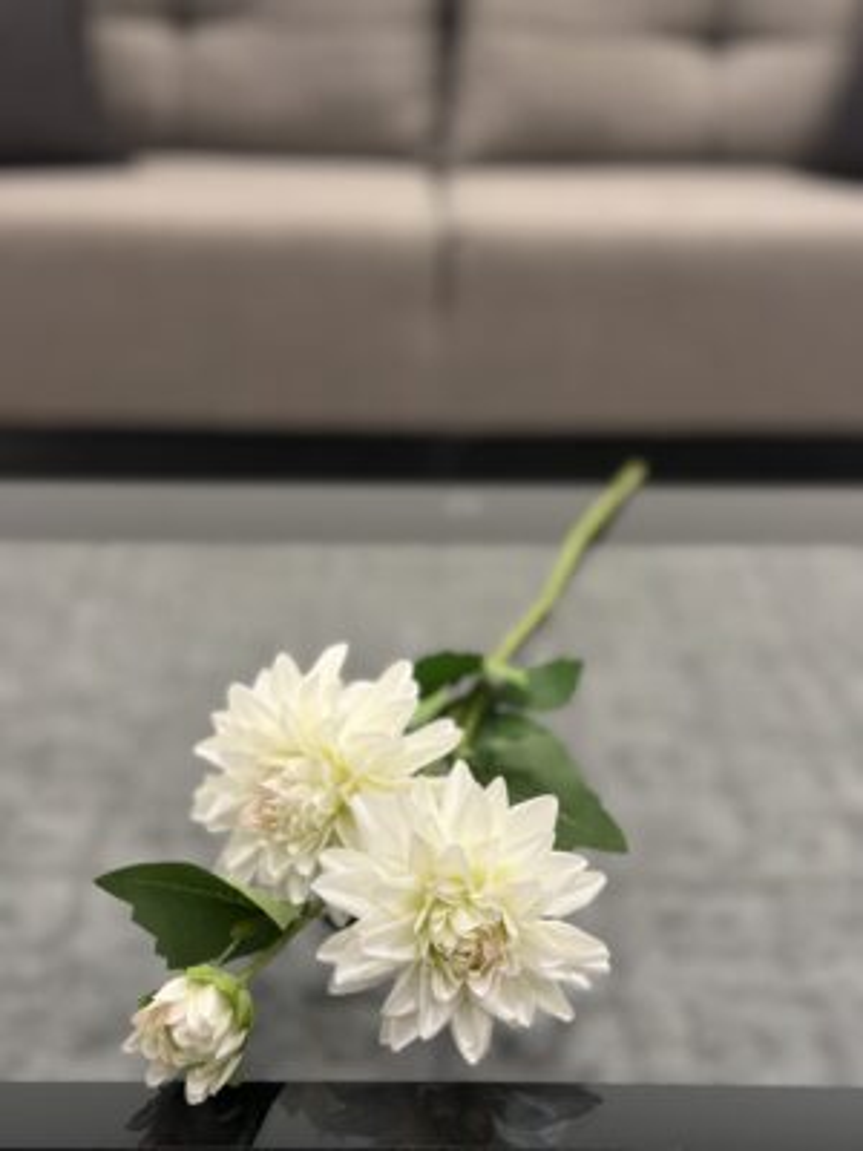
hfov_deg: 30.3
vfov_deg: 39.7
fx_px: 1596
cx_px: 432
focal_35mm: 48
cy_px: 576
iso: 80
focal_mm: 6.86
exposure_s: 1/50
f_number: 1.78
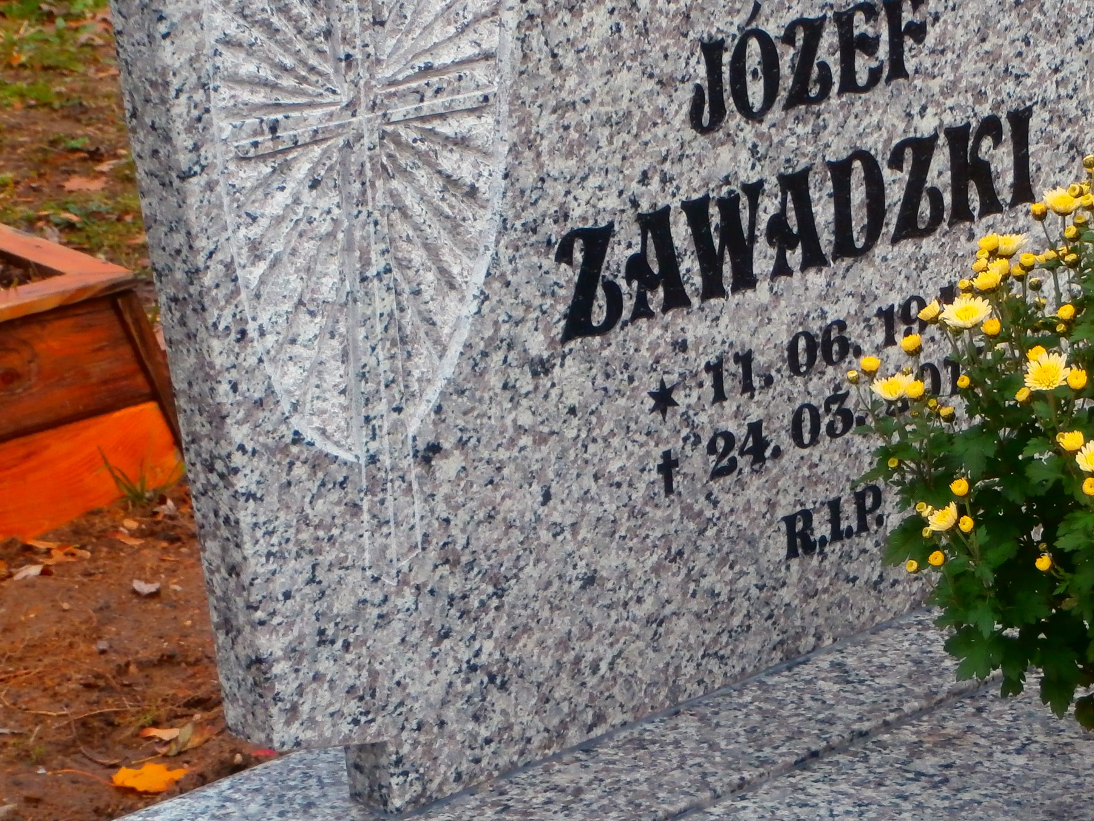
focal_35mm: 113
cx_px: 836
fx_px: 3572
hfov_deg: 17.3
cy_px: 400
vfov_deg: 13.1
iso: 100
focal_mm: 12.1
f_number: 4.7
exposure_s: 1/160
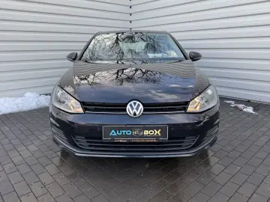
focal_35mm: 24
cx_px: 135
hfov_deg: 71.6
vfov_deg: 56.8
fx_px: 187
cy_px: 101
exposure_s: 1/524
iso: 80
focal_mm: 6.76
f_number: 1.78
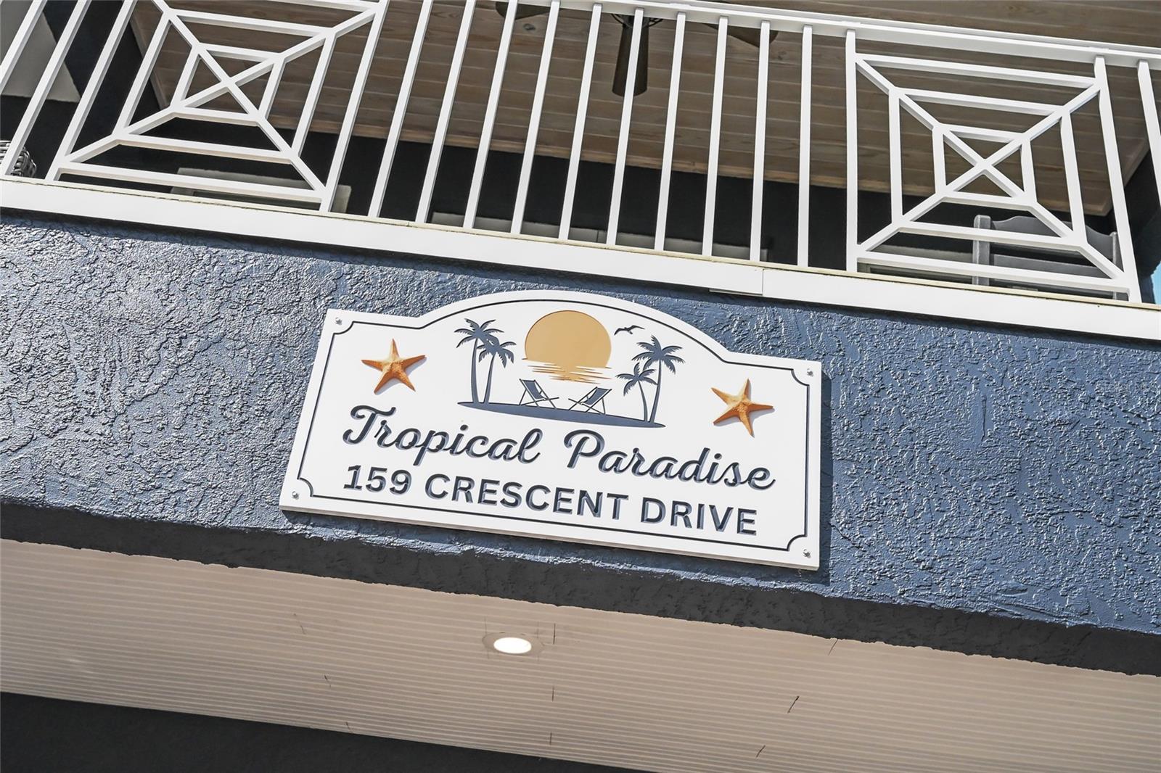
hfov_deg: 61.9
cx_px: 580
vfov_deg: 43.6
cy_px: 386
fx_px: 967
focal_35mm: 30
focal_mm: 30
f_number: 8
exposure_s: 1/5000
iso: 3200
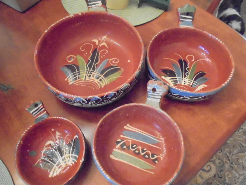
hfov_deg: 65.3
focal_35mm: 27
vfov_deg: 51.4
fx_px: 192
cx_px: 125
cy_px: 95
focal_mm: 4.6
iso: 1600
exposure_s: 1/40
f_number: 3.5
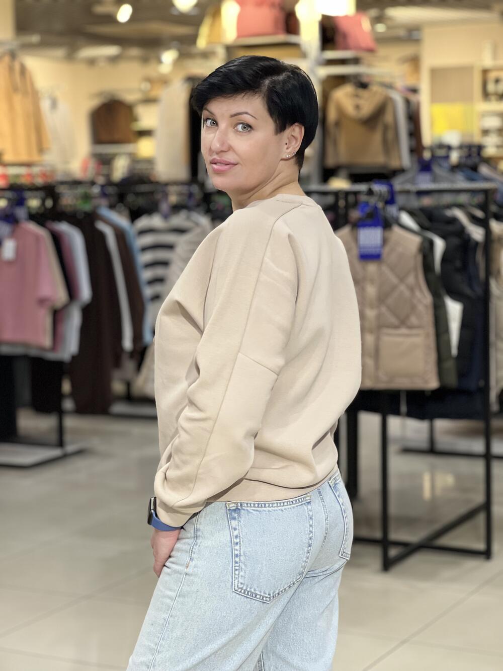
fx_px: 1492
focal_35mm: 77
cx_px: 252
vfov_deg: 25.3
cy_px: 336
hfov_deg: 19.1
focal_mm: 9
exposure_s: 1/33
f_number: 2.8
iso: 125
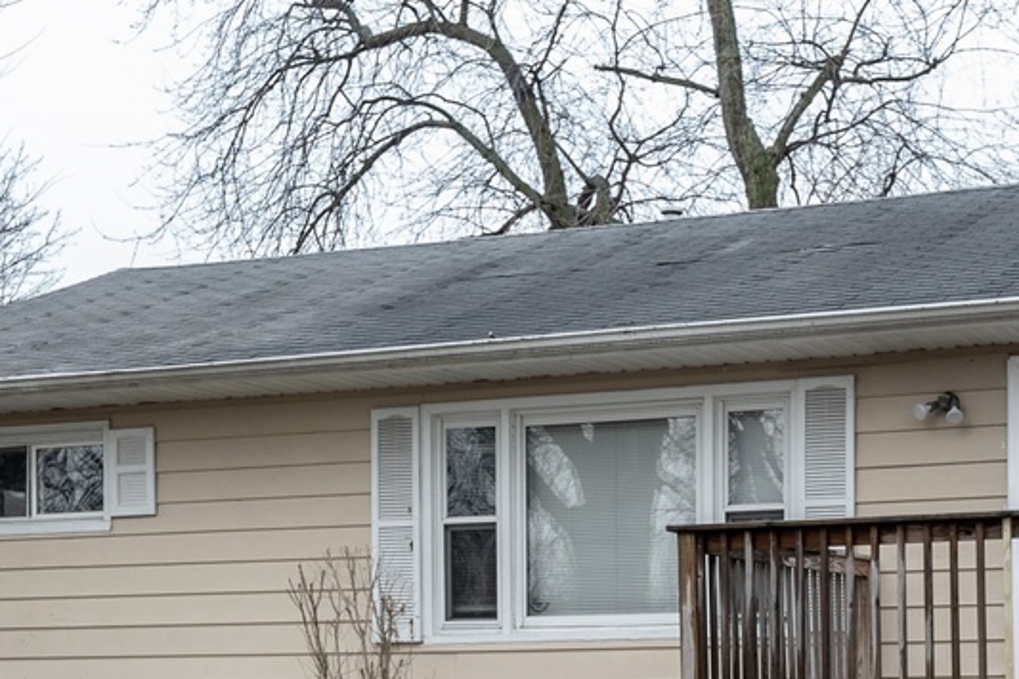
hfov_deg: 28.1
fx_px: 1981
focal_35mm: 70
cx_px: 850
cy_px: 689
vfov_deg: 18.9
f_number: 8
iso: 200
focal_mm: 23
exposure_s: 1/50
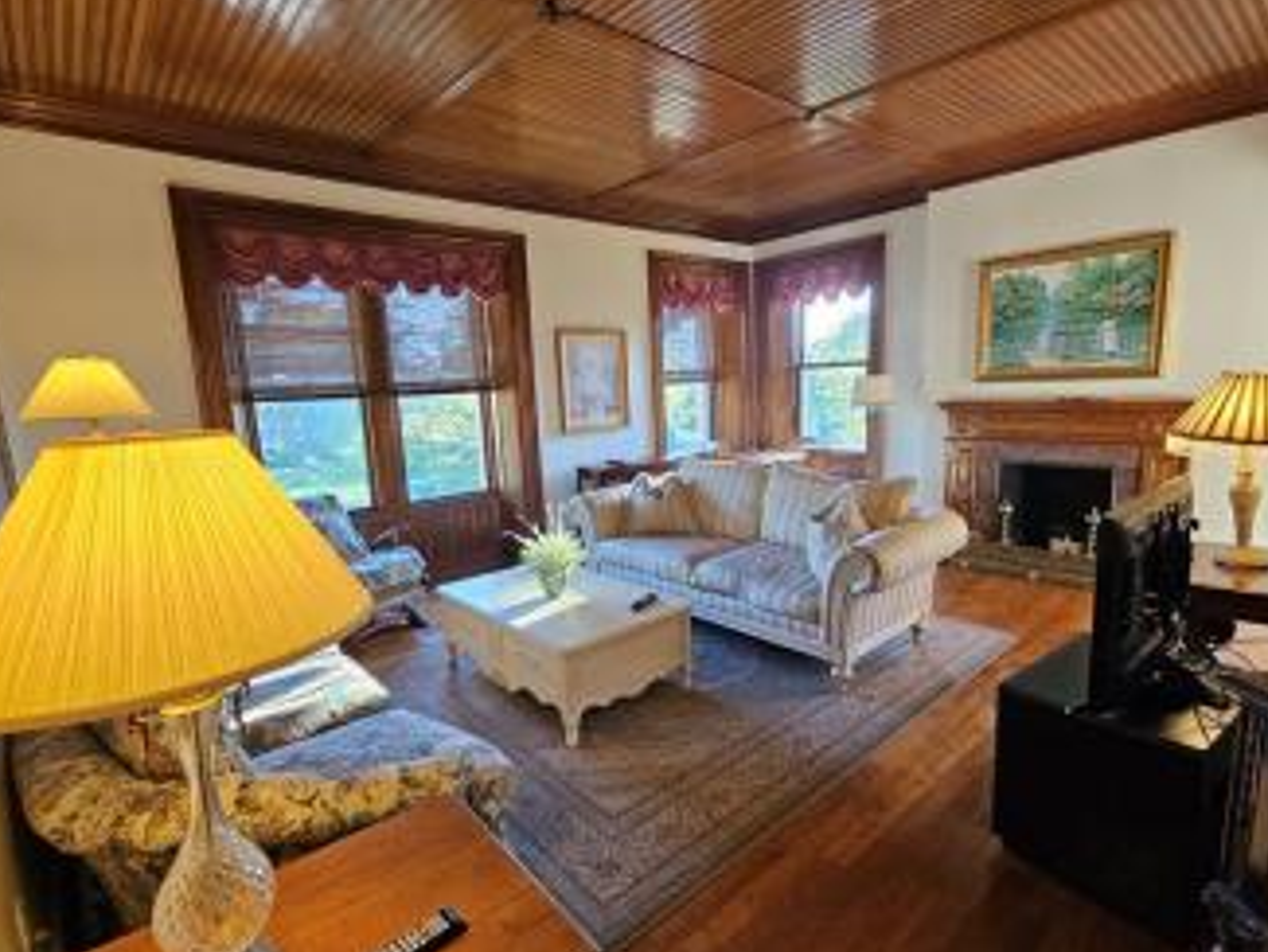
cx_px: 628
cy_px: 492
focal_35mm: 16
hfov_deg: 94.5
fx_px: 586
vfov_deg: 78.1
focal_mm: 2.2
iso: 200
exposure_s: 1/60
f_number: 2.2
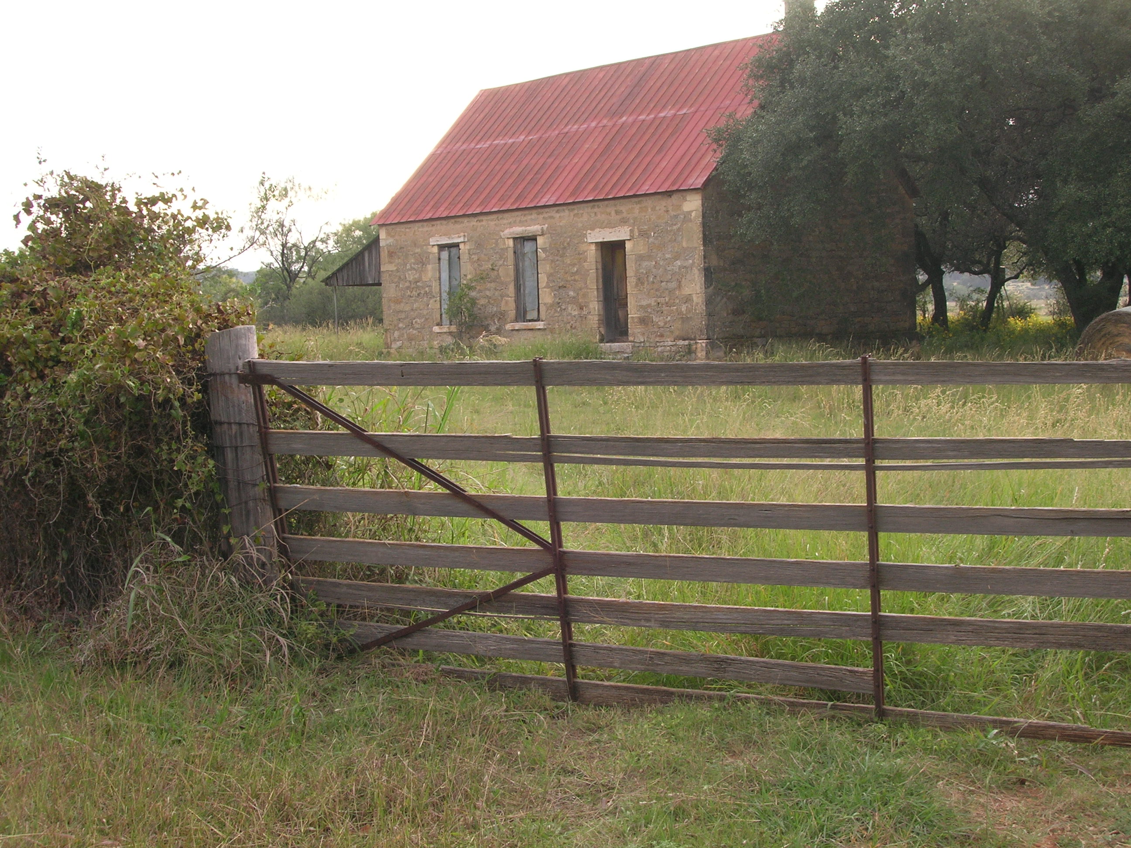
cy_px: 424
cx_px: 566
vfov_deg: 29.1
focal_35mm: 50
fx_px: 1634
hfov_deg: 38.2
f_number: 5.6
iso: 50
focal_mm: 8.4
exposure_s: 1/30
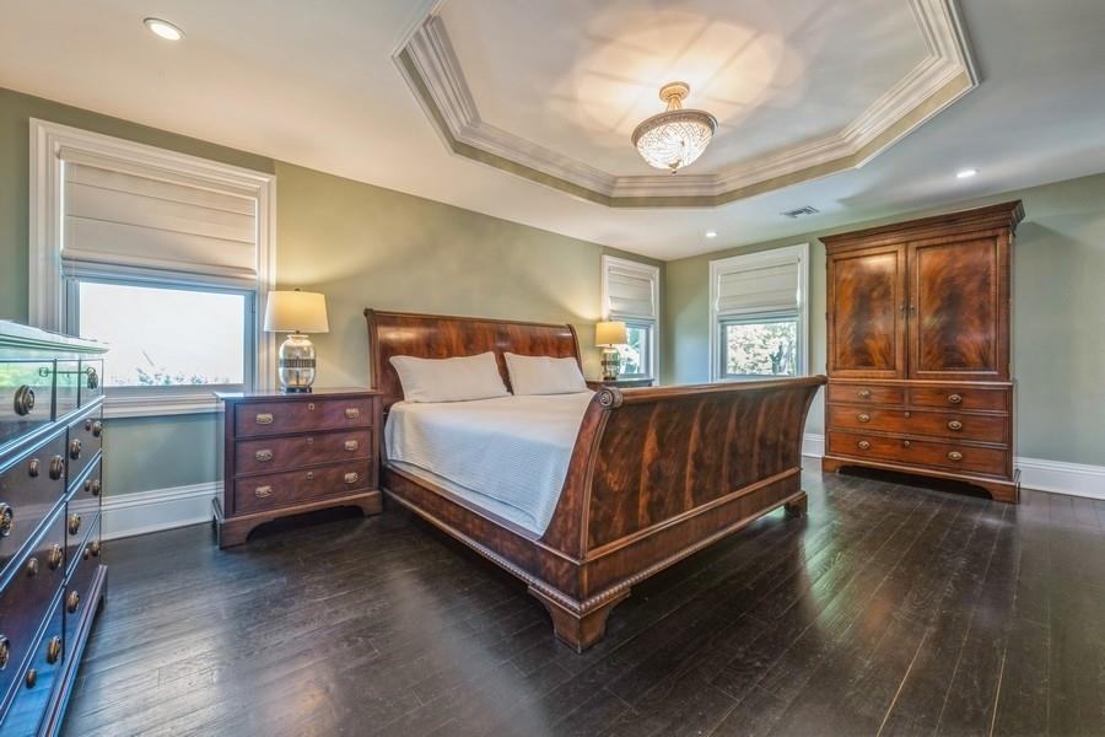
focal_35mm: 14
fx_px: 430
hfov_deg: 104.3
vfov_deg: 81.2
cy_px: 368
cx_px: 552
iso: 400
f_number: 11
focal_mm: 14
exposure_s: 1/4
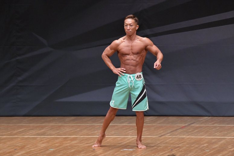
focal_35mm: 300
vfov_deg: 4.6
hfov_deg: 6.9
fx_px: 1949
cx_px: 117
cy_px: 78
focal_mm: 200
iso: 6400
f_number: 5.6
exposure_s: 1/400
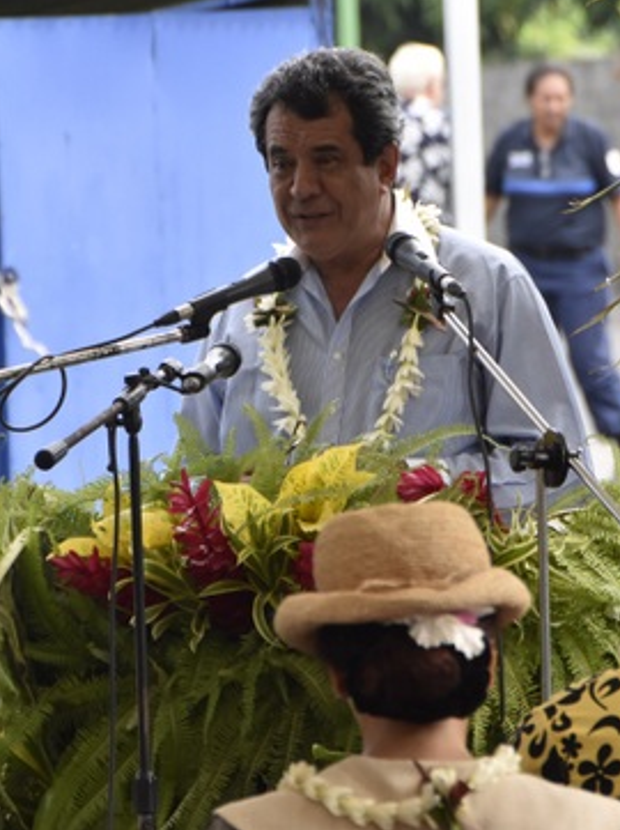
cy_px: 369
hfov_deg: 3.9
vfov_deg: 5.2
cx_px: 218
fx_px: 9187
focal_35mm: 384
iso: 800
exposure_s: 1/800
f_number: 5.6
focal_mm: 150
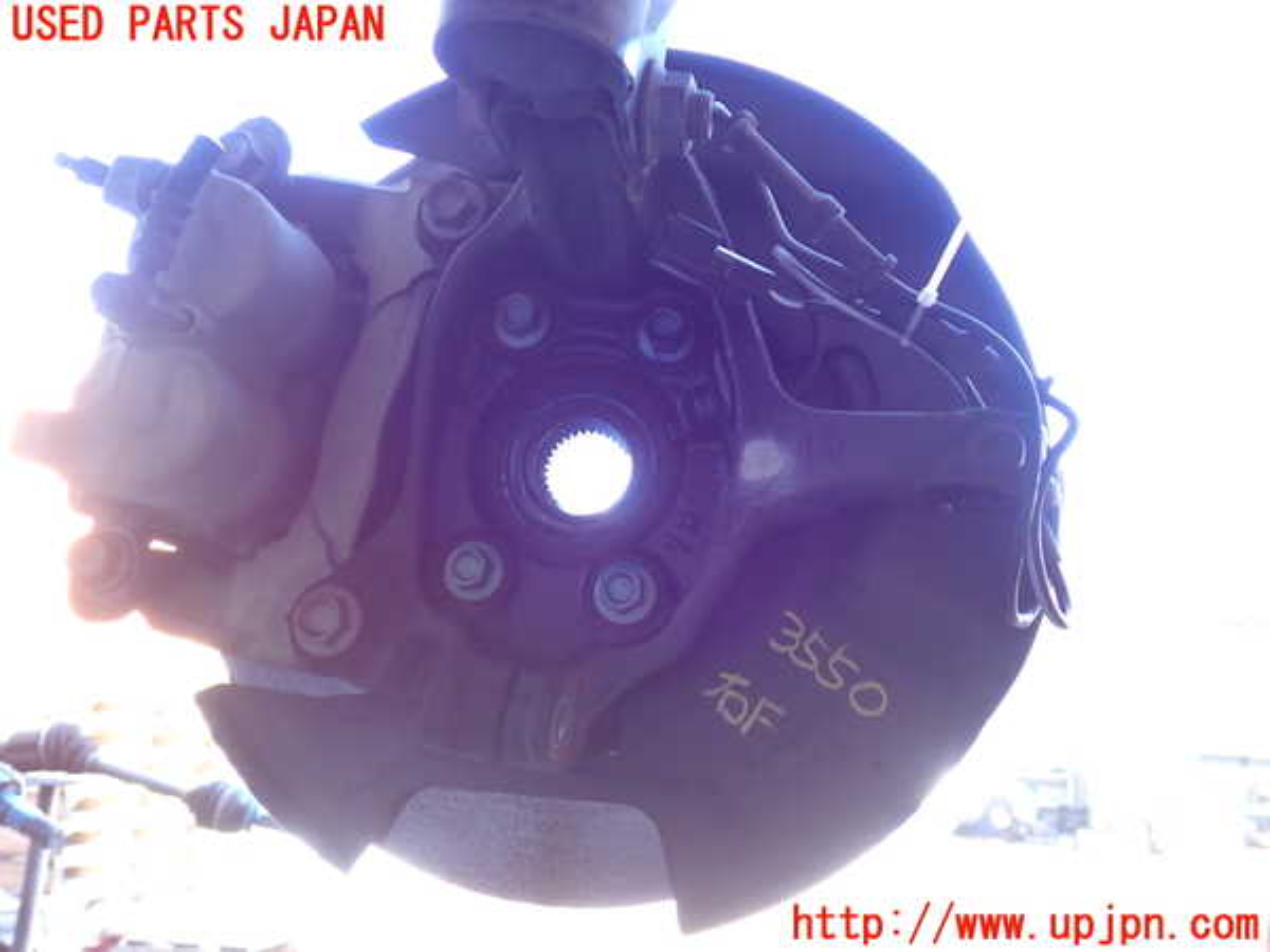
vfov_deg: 44.2
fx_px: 1174
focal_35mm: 32
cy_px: 476
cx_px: 635
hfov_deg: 56.8
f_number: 2.4
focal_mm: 5.79
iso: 200
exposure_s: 1/40
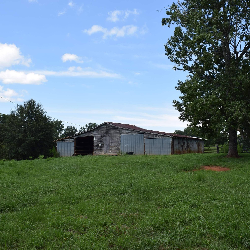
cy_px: 125
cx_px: 146
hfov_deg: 42.7
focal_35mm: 39
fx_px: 319
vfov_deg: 42.8
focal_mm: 20
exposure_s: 1/200
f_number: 8
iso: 100
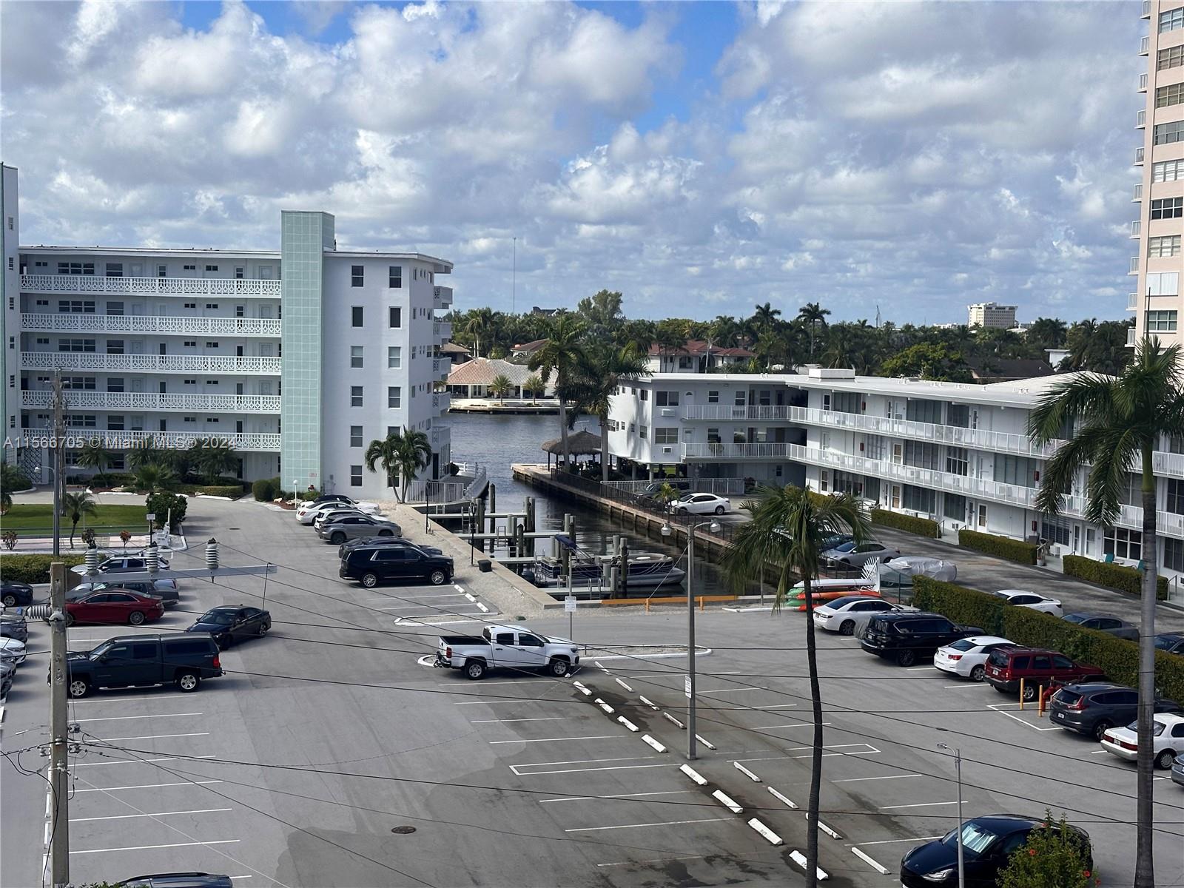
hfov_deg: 39.7
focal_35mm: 48
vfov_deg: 30.3
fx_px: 1642
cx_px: 592
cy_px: 444
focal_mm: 6.86
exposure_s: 1/5000
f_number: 1.78
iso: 64
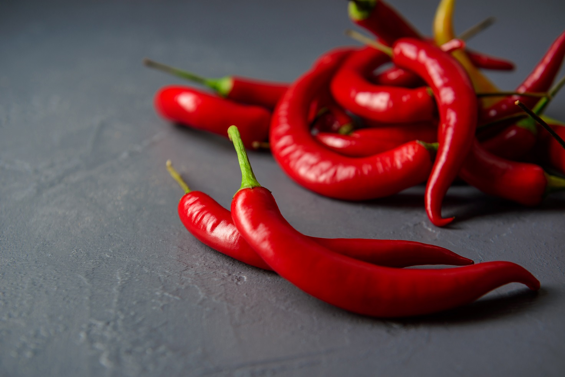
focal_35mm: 58
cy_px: 188
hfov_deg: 34.5
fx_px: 911
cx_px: 282
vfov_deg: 23.4
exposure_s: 1/160
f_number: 5
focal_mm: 58
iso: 100
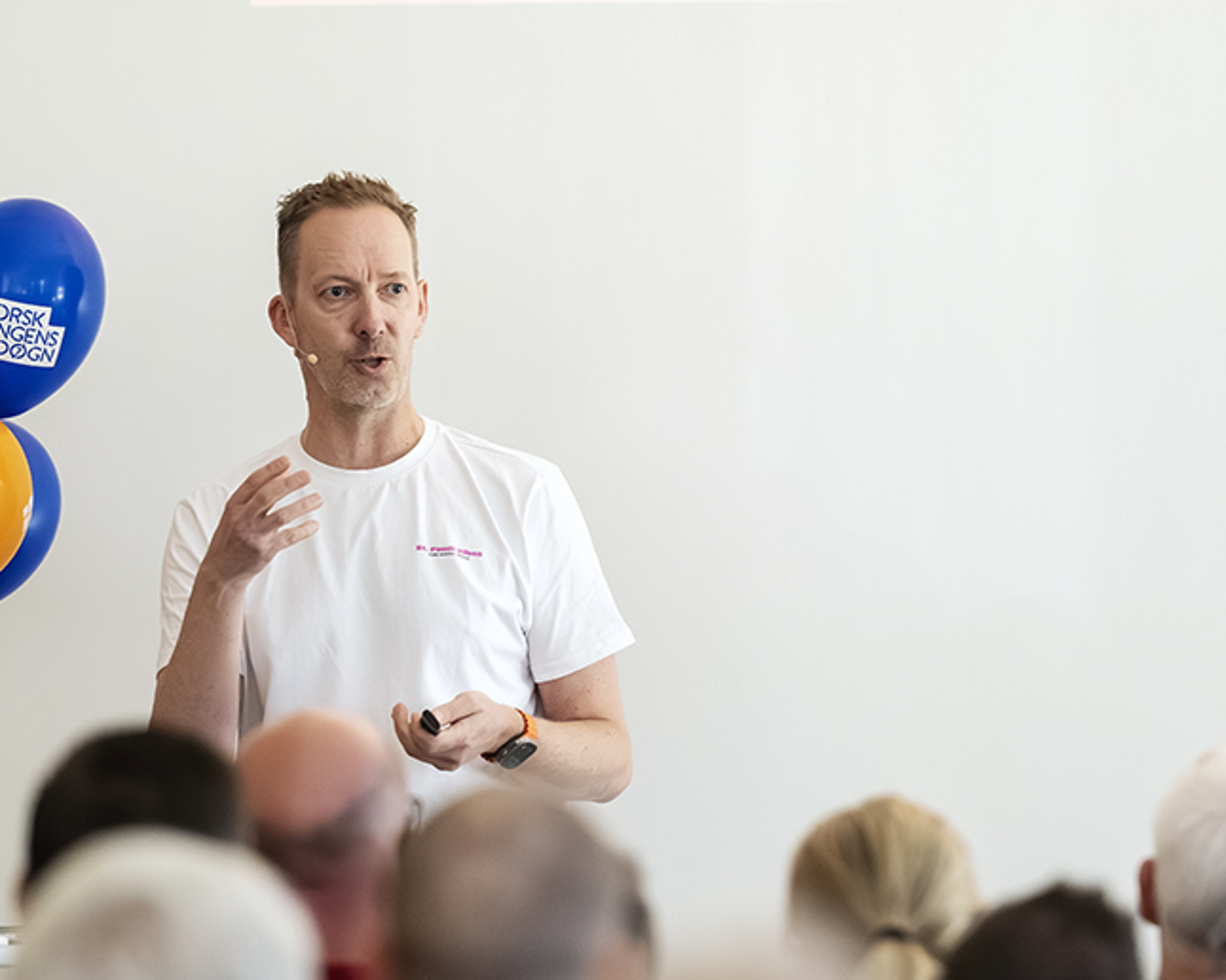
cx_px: 602
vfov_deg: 4.9
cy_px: 602
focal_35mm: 314
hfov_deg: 6.2
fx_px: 11387
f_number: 2.8
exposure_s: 1/320
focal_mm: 200
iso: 4000
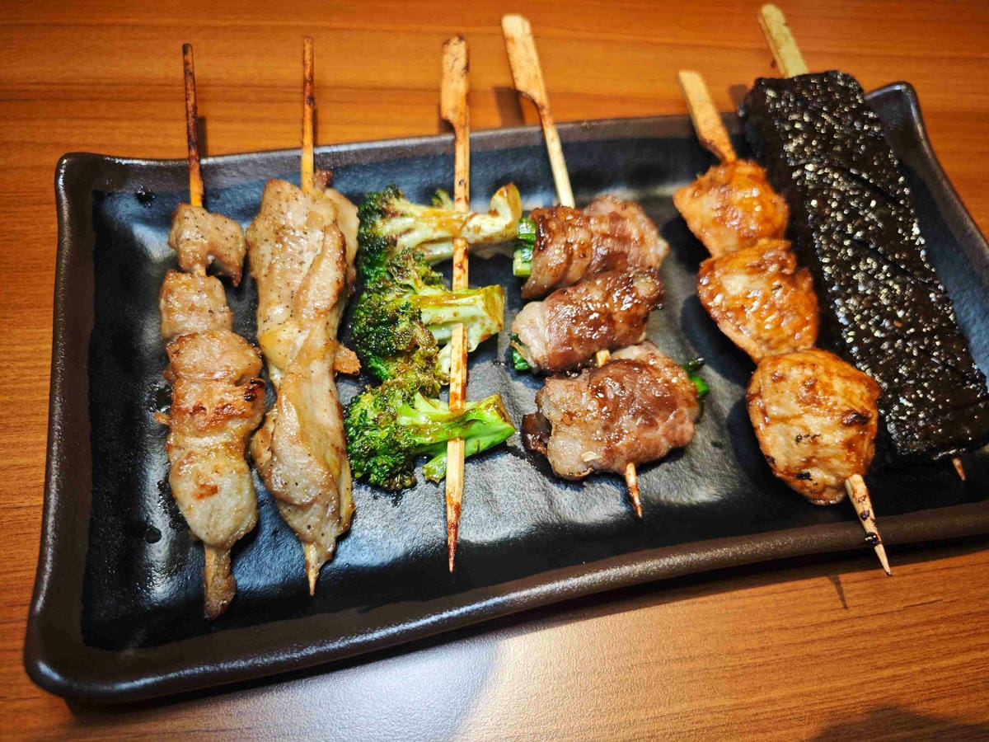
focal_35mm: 23
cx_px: 494
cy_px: 371
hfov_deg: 73.9
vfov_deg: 58.9
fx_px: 657
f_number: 2
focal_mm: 8.72
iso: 200
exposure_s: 1/60
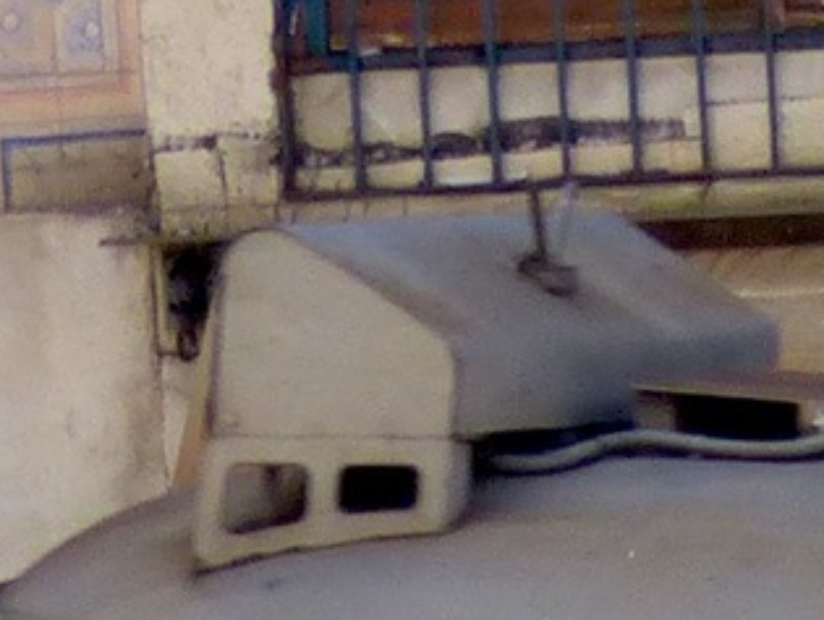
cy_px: 2447
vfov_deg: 1.9
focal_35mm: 769
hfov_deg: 2.6
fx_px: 18326
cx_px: 2061
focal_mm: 17.4
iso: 100
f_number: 4
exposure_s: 1/400
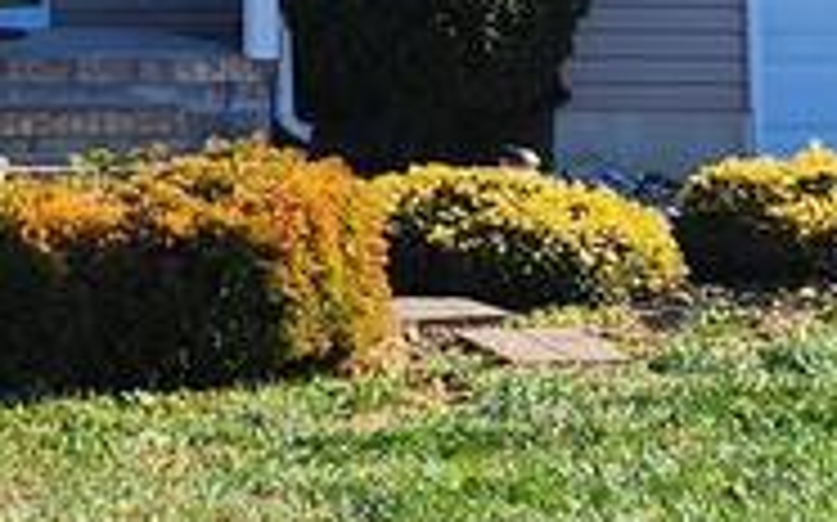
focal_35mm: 189
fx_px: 4309
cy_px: -882
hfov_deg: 10.7
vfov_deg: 6.5
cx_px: -364
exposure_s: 1/612
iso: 12
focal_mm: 6.4
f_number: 1.8
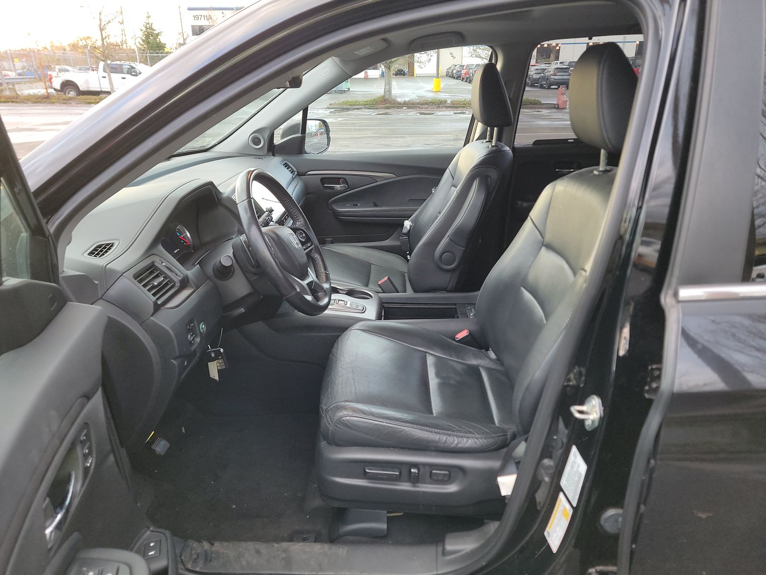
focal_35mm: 24
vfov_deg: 56.8
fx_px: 531
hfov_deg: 71.6
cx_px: 383
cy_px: 288
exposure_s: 1/59
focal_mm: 6.7
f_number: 1.8
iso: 298
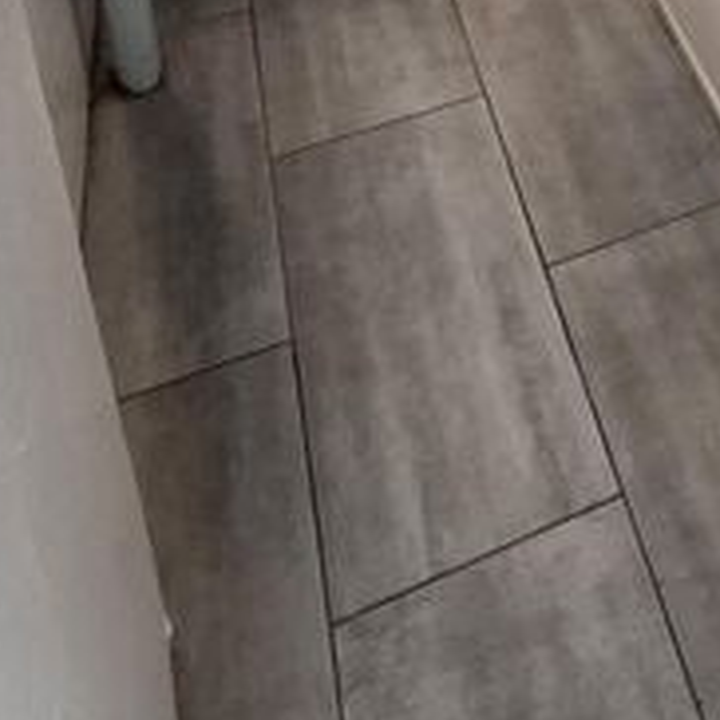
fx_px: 988
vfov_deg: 24.7
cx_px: 736
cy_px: -477
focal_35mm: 42
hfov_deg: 35.8
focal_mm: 1.7
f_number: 2.2
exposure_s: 1/60
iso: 250
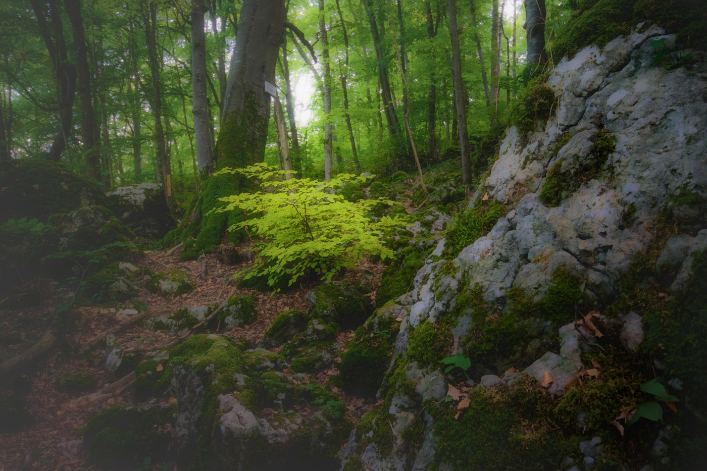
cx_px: 354
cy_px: 236
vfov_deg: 43.6
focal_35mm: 30
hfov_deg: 61.9
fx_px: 589
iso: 1000
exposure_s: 1/40
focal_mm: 20
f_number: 5.6
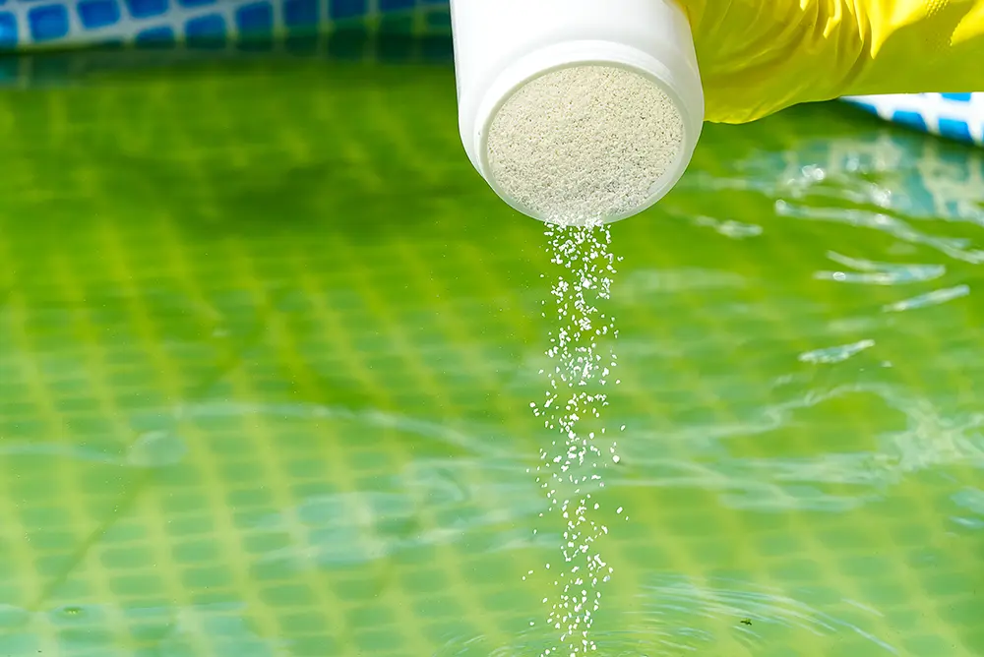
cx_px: 492
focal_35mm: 144
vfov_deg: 9.5
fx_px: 3938
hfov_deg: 14.2
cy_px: 328
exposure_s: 1/2500
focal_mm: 96
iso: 320
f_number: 5.6
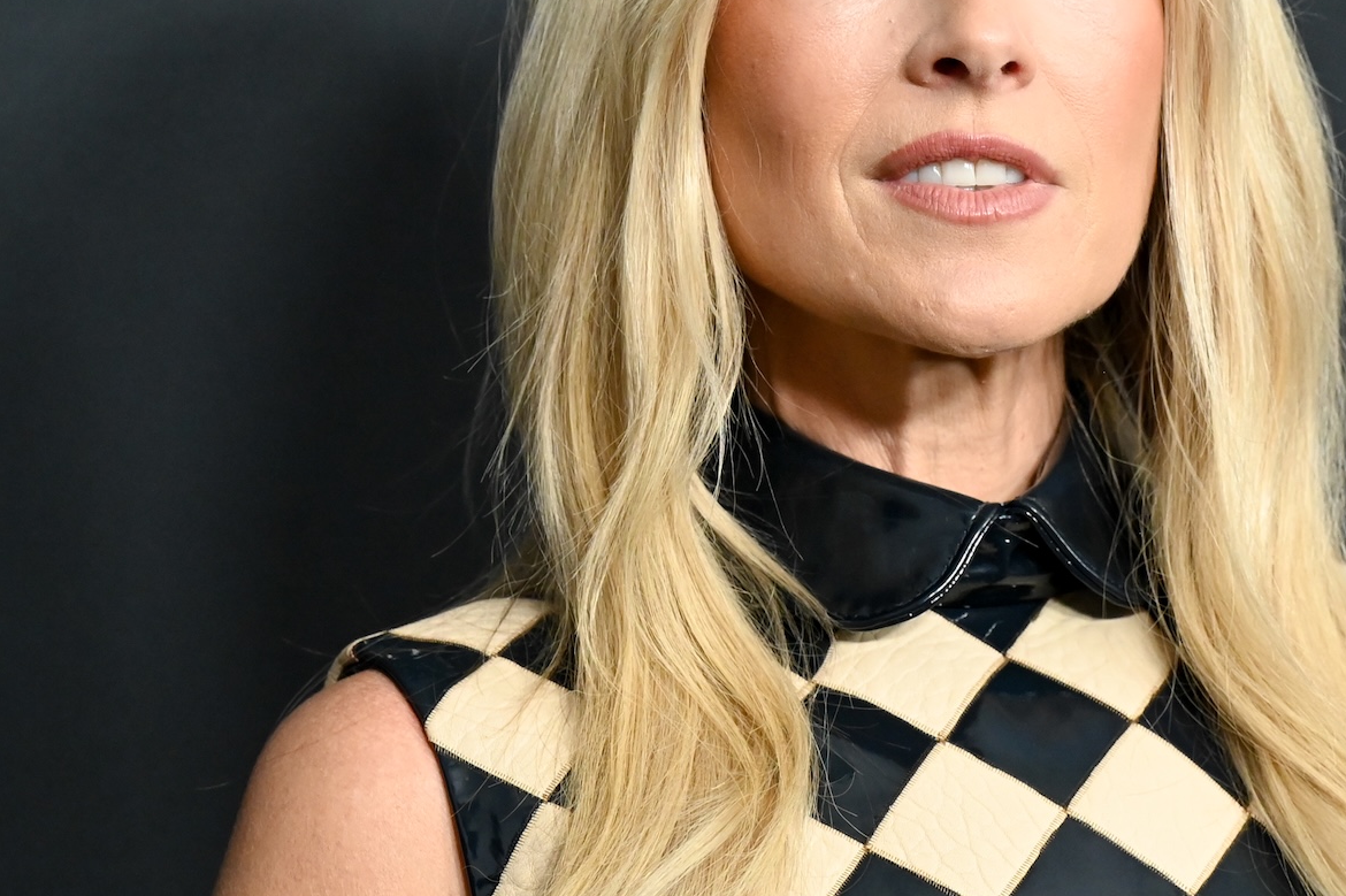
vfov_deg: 7.8
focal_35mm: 176
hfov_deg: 11.6
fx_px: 6577
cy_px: 217
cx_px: 1038
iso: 4000
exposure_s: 1/640
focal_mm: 103
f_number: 5
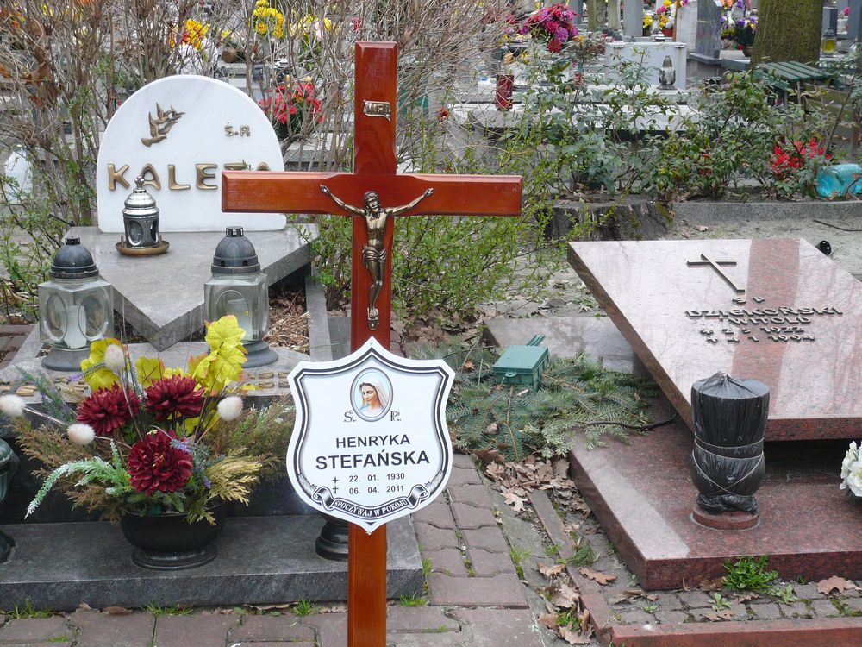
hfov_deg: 30.7
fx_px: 1569
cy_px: 324
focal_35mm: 63
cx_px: 431
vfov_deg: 23.3
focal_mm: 10.3
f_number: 4.1
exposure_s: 1/160
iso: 100
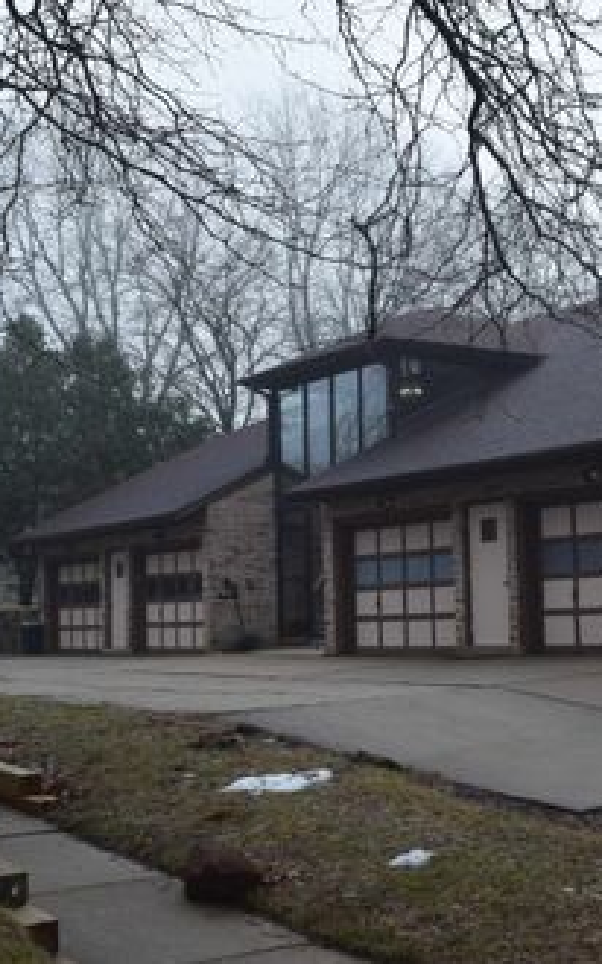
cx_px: 649
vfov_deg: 39.6
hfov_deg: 23.8
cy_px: 481
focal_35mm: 51
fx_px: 1340
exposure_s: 1/125
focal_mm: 22
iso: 400
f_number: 9
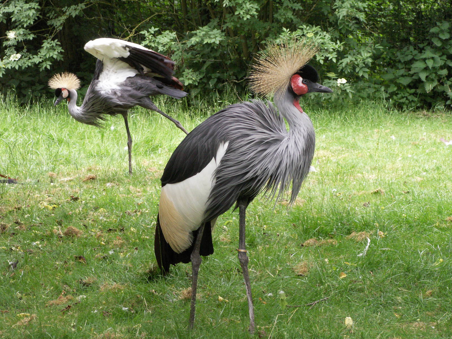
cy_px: 170
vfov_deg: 13.0
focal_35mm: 114
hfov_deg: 17.3
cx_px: 226
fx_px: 1489
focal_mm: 18.69
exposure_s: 1/25
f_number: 5.6
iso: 160
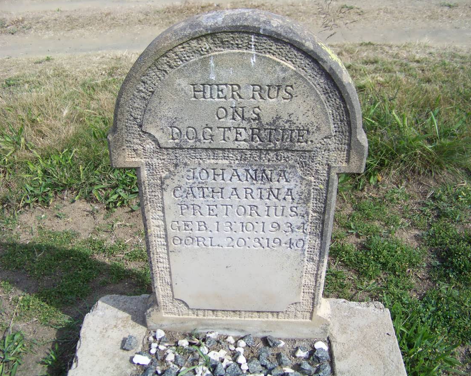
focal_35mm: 38
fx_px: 530
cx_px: 245
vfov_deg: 39.2
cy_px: 190
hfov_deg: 47.9
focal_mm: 5.85
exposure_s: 1/800
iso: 64
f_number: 2.8
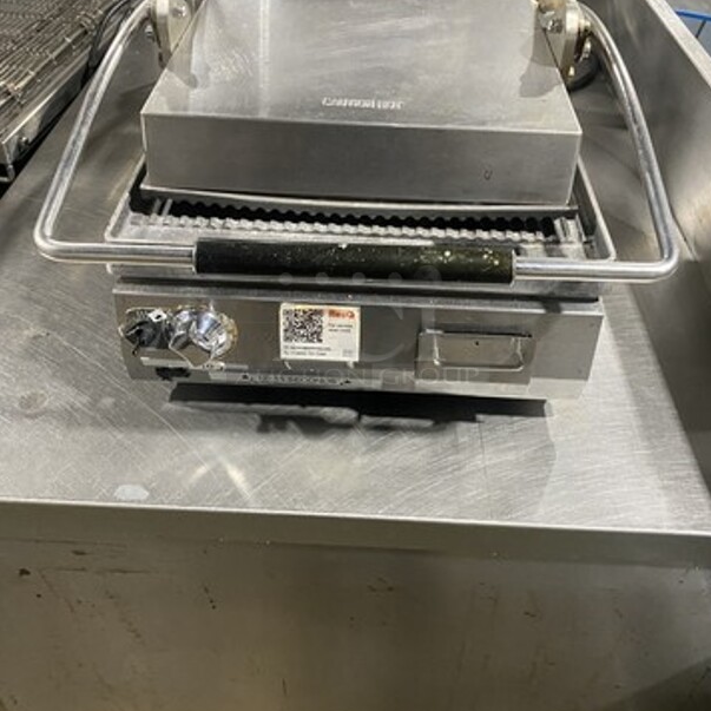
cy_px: 327
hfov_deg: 52.5
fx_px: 720
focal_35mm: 31
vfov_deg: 52.5
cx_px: 358
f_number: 1.8
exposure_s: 1/56
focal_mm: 4.25
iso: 500
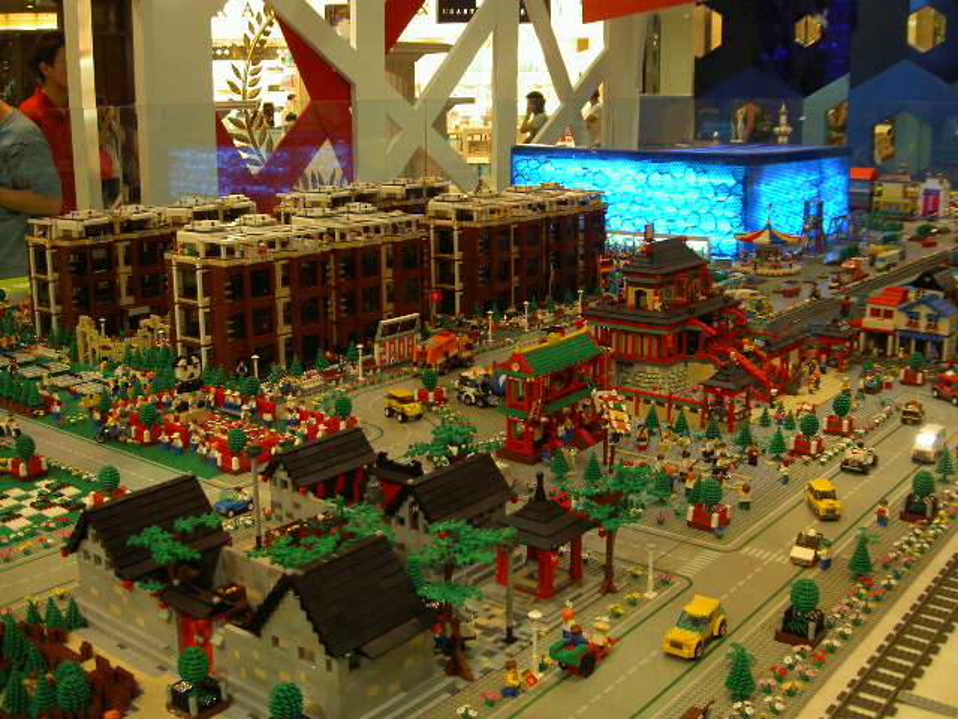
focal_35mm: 39
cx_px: 479
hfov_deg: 47.9
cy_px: 360
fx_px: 1079
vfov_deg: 36.8
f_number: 2.8
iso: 200
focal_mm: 8
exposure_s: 1/60
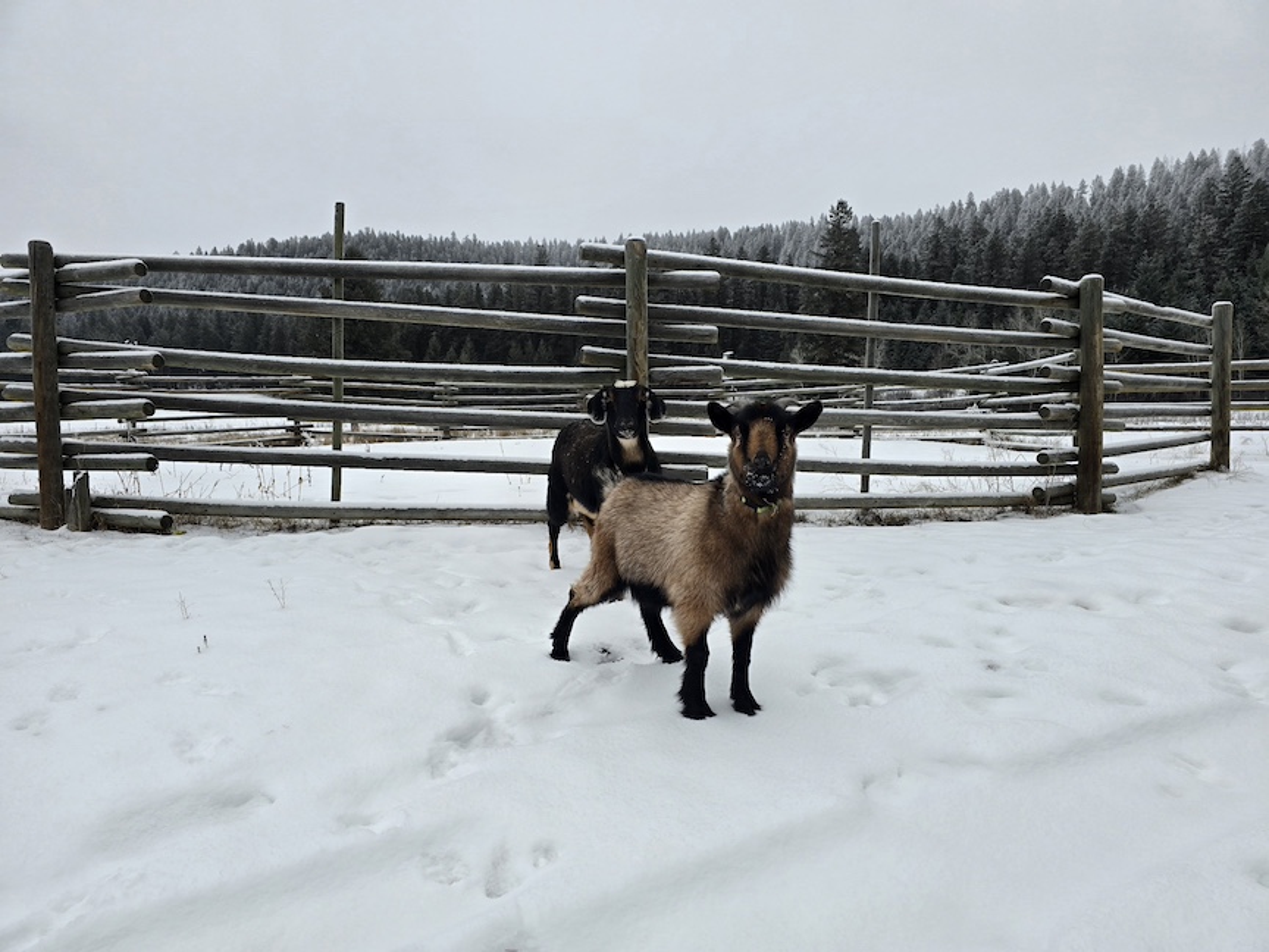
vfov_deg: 58.9
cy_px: 476
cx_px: 634
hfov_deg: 73.9
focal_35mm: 23
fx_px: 843
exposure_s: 1/182
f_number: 1.7
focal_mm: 6.3
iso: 32
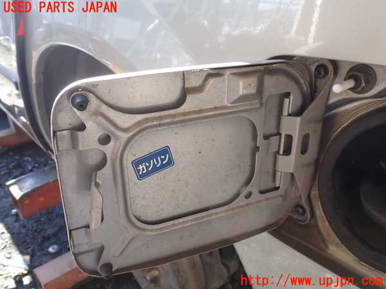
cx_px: 193
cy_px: 144
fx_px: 335
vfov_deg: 46.8
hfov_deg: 60.0
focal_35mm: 30
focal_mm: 5.4
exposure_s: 1/80
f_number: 3.2
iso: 100
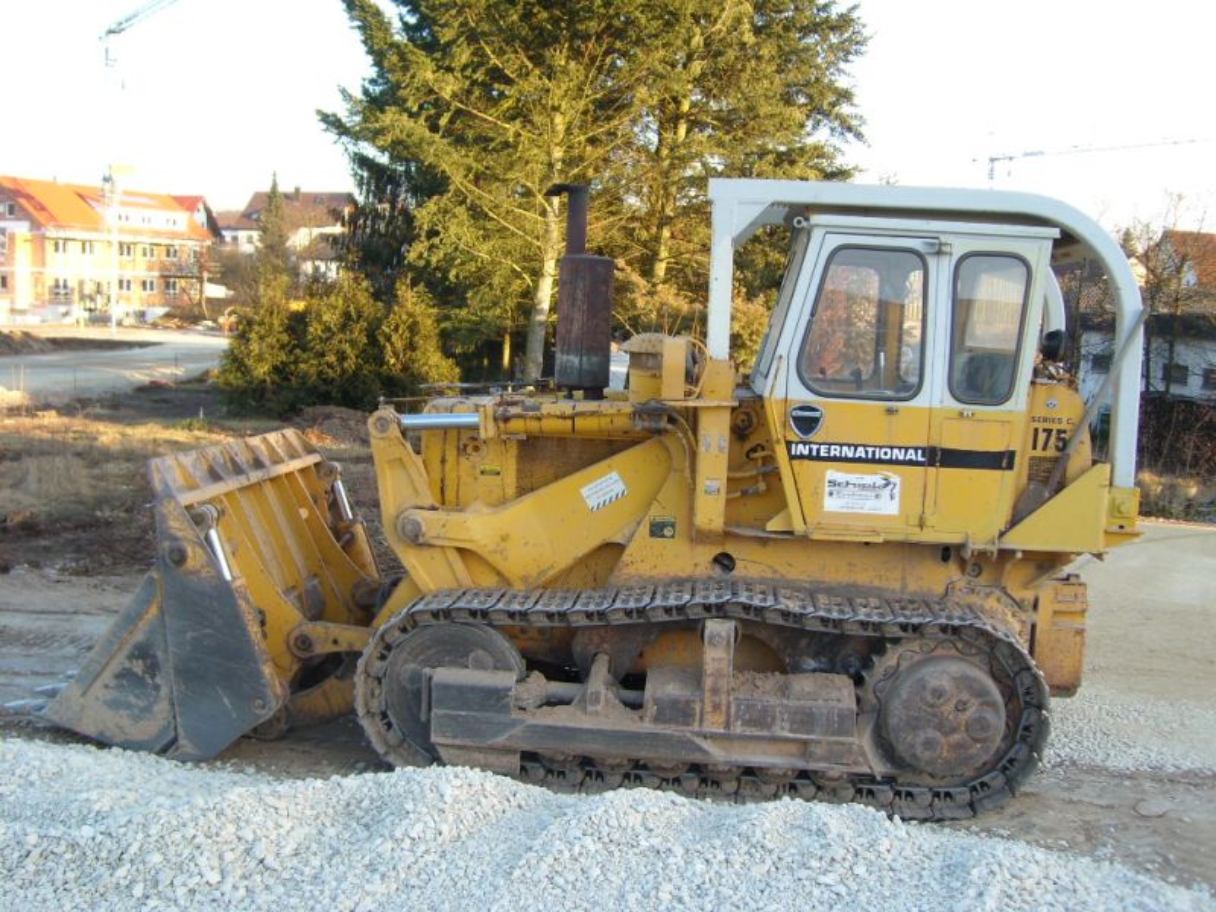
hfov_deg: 52.6
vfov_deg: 40.7
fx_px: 1229
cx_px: 608
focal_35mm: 35
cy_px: 456
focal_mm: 5.8
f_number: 2.8
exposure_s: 1/168
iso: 50
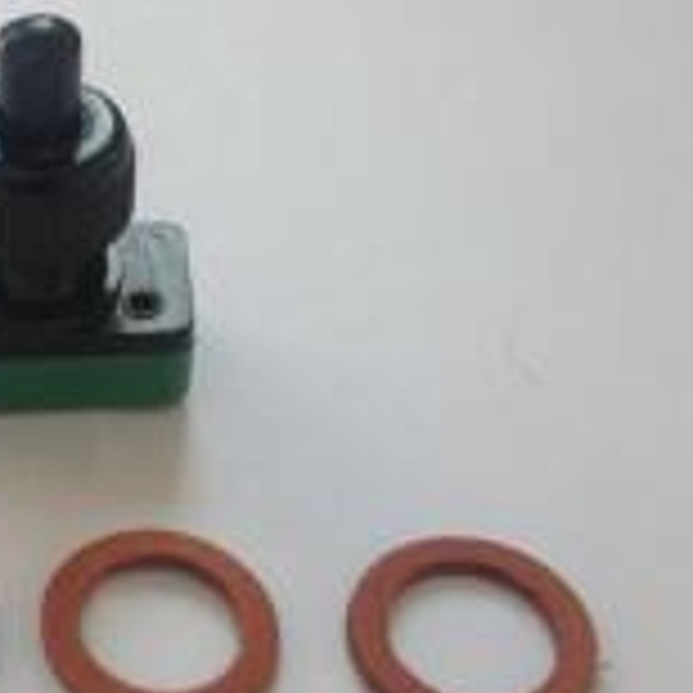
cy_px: 376
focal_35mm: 80
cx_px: 45
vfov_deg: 21.6
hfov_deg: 21.1
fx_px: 1812
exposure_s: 1/120
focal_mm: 4.28
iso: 50
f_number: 2.4
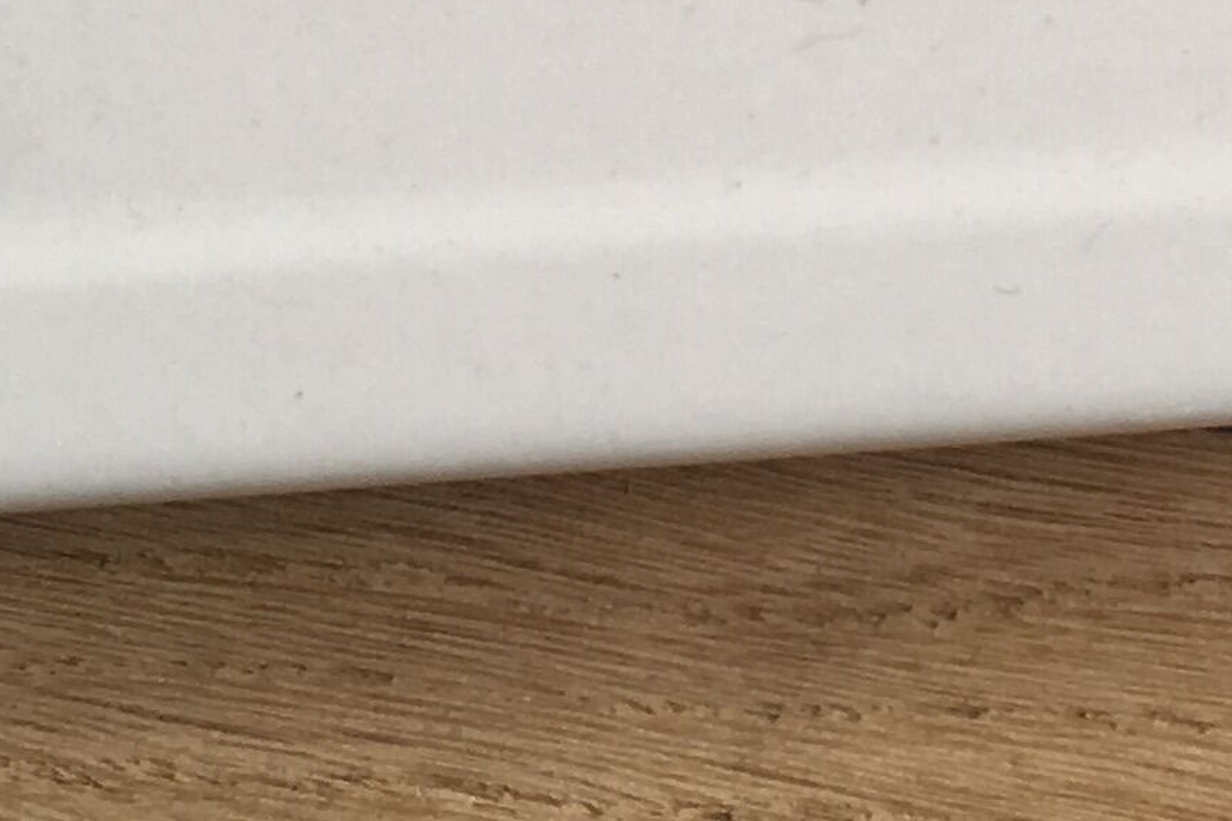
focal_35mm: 139
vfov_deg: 9.3
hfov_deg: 14.7
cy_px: -790
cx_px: 950
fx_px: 4756
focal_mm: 4.15
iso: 25
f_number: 2.2
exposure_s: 1/50
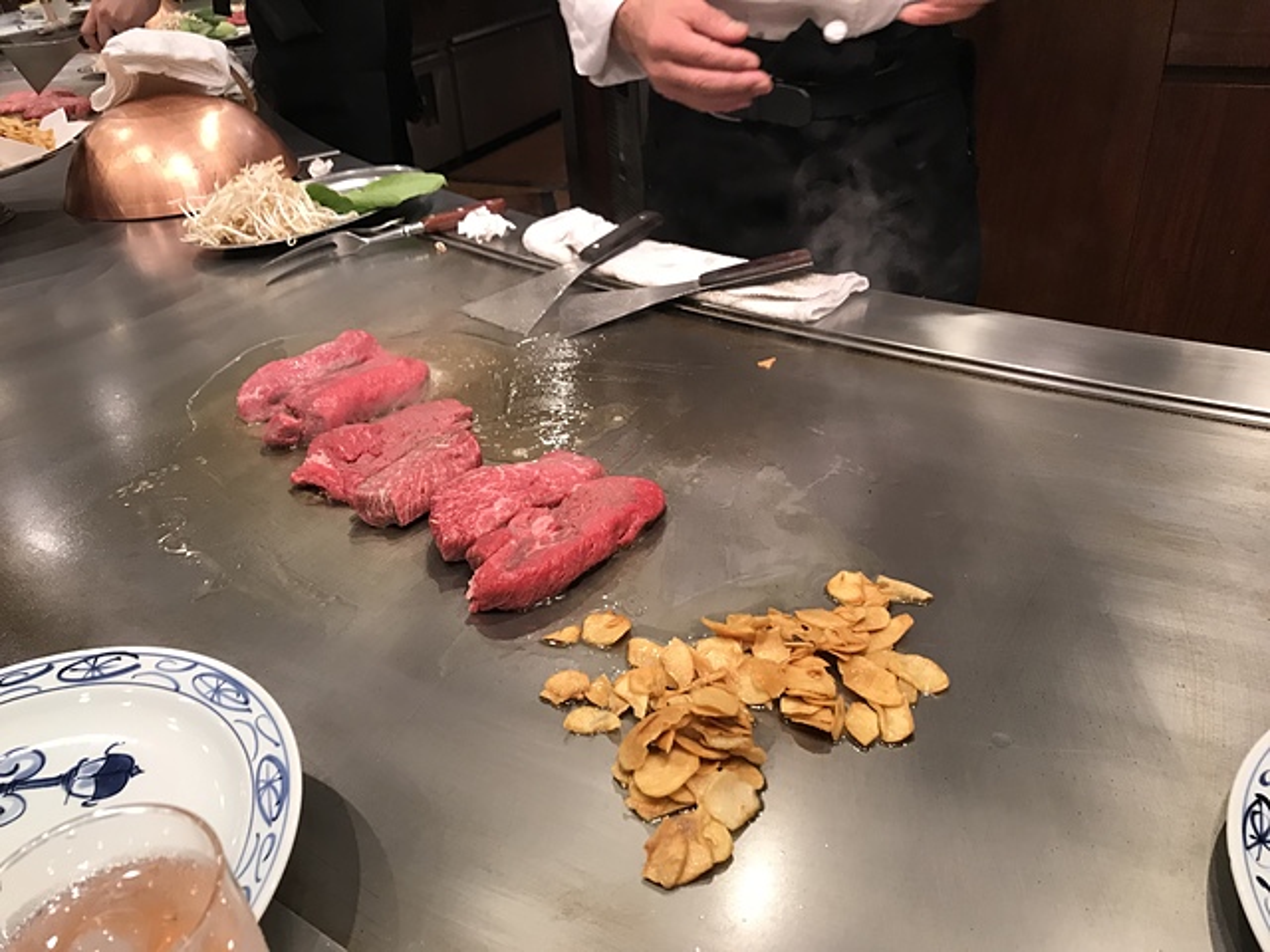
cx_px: 635
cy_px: 476
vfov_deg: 49.7
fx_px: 1027
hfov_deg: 63.4
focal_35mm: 28
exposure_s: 1/30
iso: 32
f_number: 1.8
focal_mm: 3.99
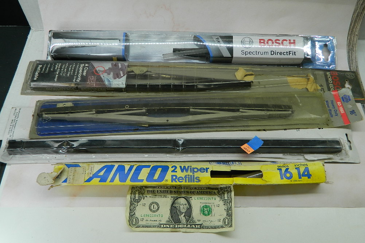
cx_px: 187
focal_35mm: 33
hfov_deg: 57.2
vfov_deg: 40.0
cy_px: 119
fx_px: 335
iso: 80
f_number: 3.2
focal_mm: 5.6
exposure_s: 1/60
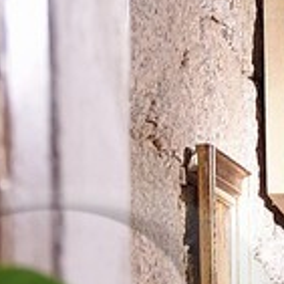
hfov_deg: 6.9
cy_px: 526
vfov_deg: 6.8
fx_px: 2321
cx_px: 357
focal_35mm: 250
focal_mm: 26
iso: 1600
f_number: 3.2
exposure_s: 1/30
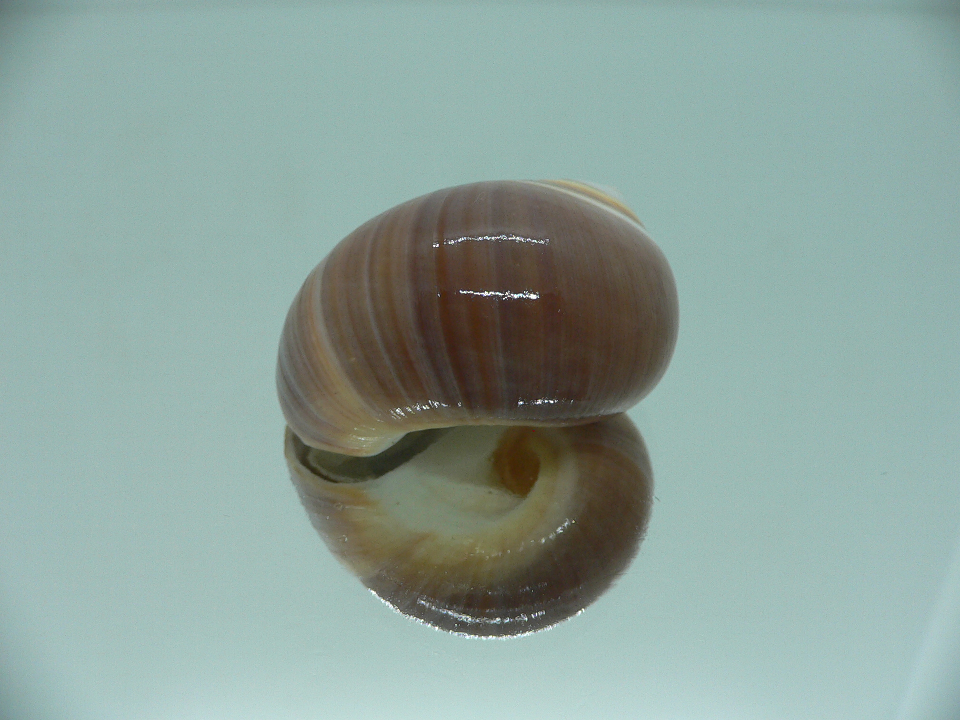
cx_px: 480
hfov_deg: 52.6
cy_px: 360
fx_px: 971
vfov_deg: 40.7
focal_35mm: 35
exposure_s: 1/60
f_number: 2.8
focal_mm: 4.6
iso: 80
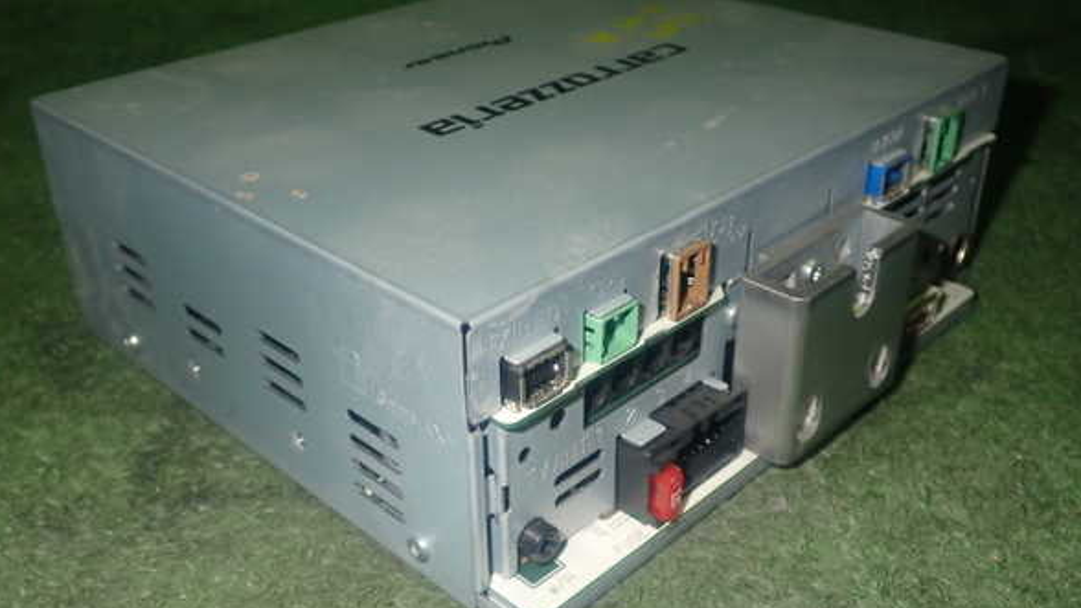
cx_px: 531
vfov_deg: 29.7
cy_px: 323
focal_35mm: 40
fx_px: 1147
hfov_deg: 50.5
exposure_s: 1/40
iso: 400
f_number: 7.1
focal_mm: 6.37
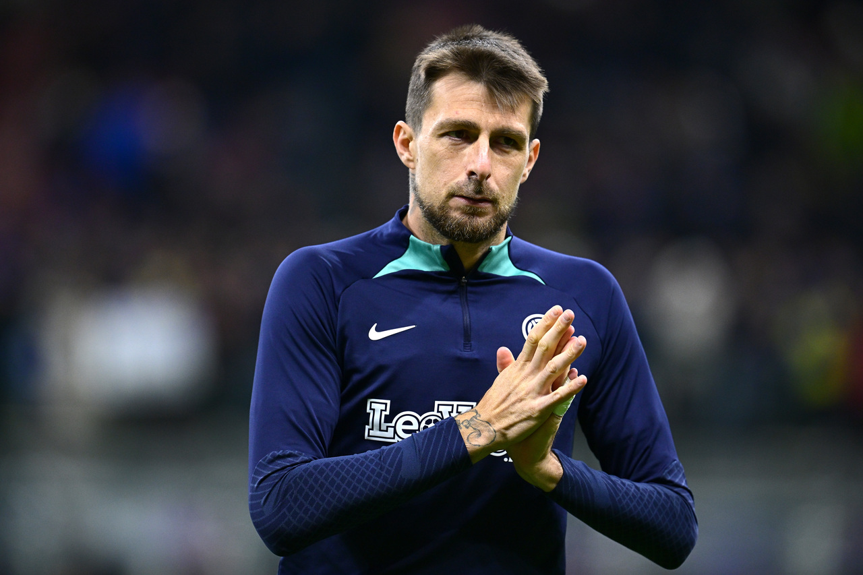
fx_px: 9587
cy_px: 288
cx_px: 432
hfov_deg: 5.2
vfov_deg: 3.4
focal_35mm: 400
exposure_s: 1/1250
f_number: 3.5
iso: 2000
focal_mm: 400
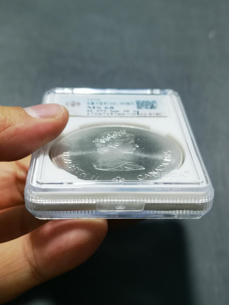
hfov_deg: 26.6
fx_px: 485
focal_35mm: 55
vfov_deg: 34.9
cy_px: 152
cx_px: 114
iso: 125
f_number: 1.9
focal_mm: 6.67
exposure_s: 1/100
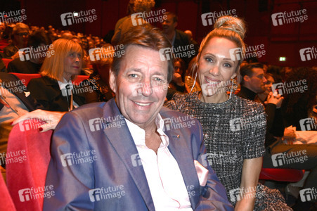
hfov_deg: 44.5
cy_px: 106
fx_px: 387
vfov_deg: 30.5
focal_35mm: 44
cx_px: 158
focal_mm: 44
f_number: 5.6
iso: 2000
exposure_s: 1/50
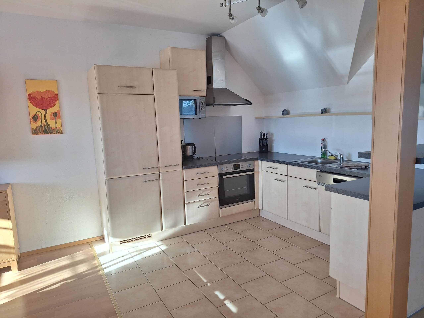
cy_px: 159
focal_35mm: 23
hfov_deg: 73.9
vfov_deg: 58.9
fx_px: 282
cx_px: 212
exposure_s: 1/132
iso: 40
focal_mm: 5.54
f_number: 1.8
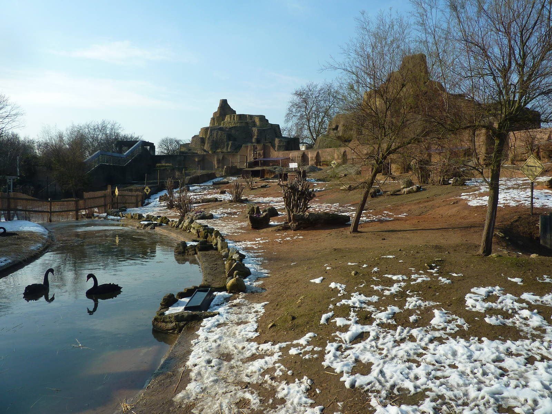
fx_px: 399
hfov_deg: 69.4
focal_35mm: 25
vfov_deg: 54.9
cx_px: 276
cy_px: 207
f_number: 4
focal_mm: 4.1
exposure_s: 1/400
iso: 80
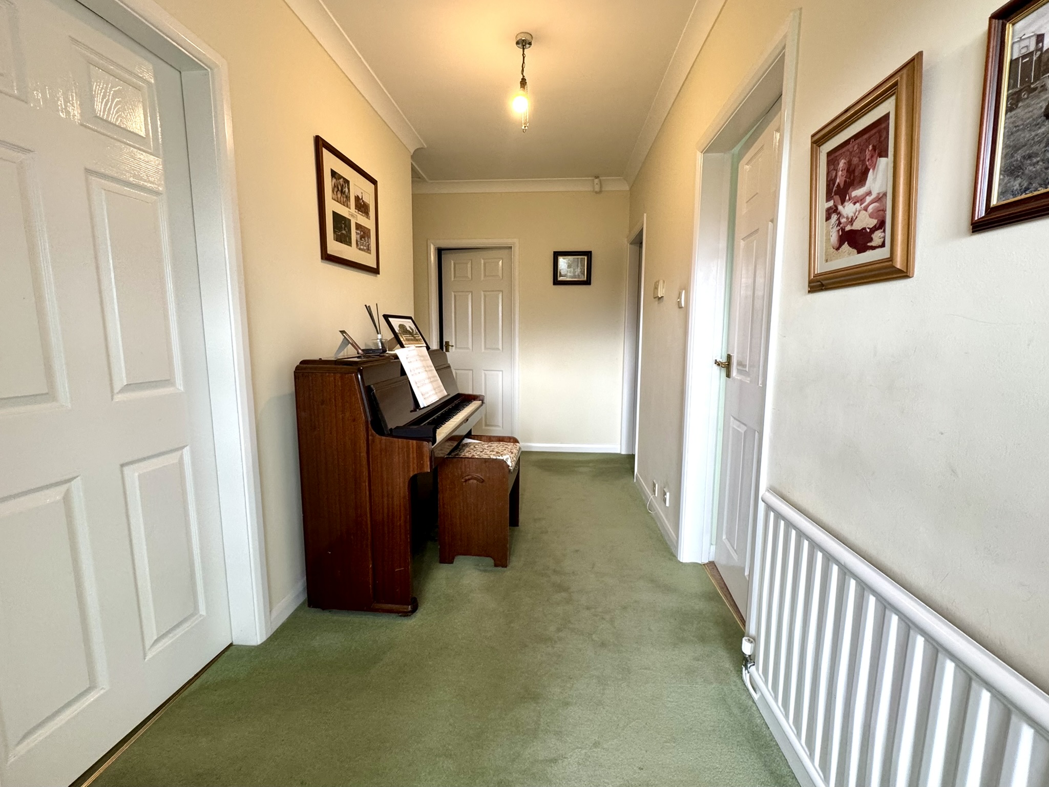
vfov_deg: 85.7
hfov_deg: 102.1
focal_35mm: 14
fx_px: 424
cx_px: 524
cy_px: 394
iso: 200
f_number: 2.2
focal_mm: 2.22
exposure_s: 1/100
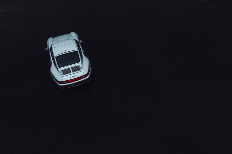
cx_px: 116
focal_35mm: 35
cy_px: 77
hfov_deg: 54.5
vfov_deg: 37.8
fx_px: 225
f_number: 7.1
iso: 640
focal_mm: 35
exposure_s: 1/60
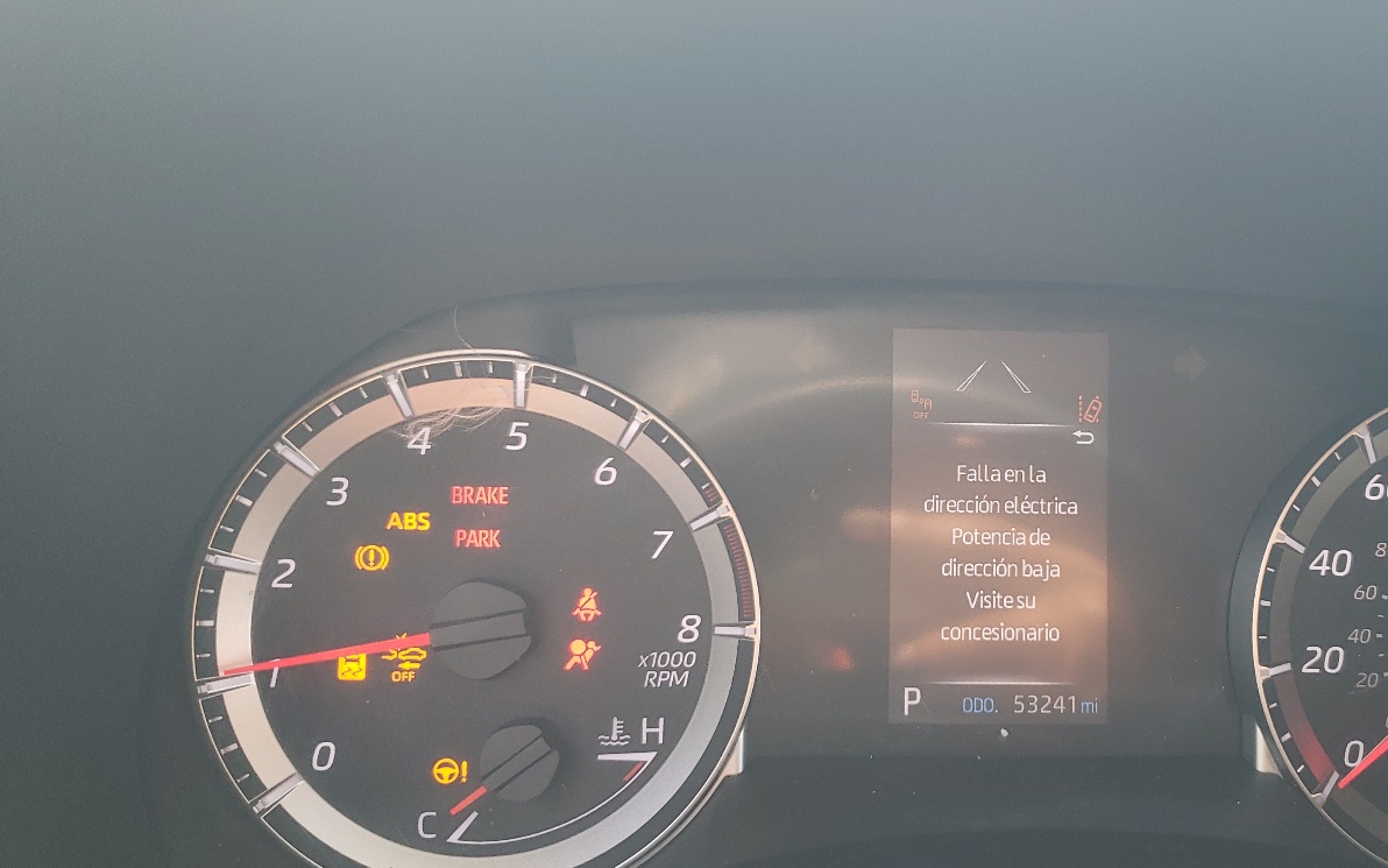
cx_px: 920
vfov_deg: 34.4
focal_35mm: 37
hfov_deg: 51.8
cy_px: 444
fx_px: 1400
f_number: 1.5
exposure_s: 1/120
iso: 76
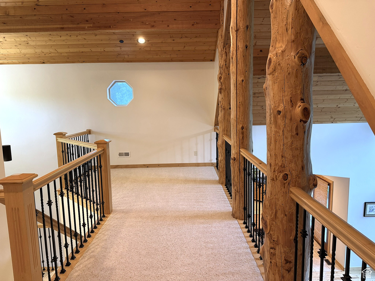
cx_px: 188
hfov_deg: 71.6
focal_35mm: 24
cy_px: 140
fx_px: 260
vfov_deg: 56.8
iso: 200
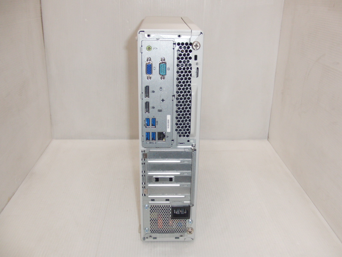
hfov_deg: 50.1
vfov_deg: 38.7
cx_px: 171
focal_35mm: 37
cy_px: 128
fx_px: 366
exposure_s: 1/80
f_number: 3.6
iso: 320
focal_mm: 6.42
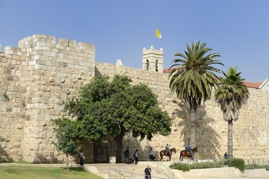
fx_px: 418
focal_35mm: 56
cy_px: 90
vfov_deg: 24.2
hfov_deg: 35.6
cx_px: 134
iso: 200
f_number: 7.1
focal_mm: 56
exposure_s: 1/640
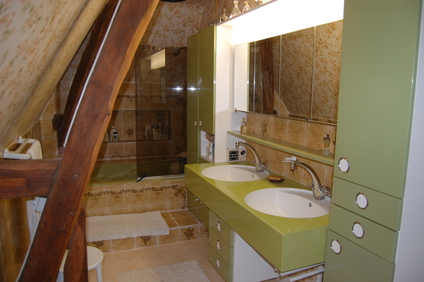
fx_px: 318
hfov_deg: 67.4
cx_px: 212
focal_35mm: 27
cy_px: 141
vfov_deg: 47.9
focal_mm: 18
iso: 400
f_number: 3.5
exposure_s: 1/60
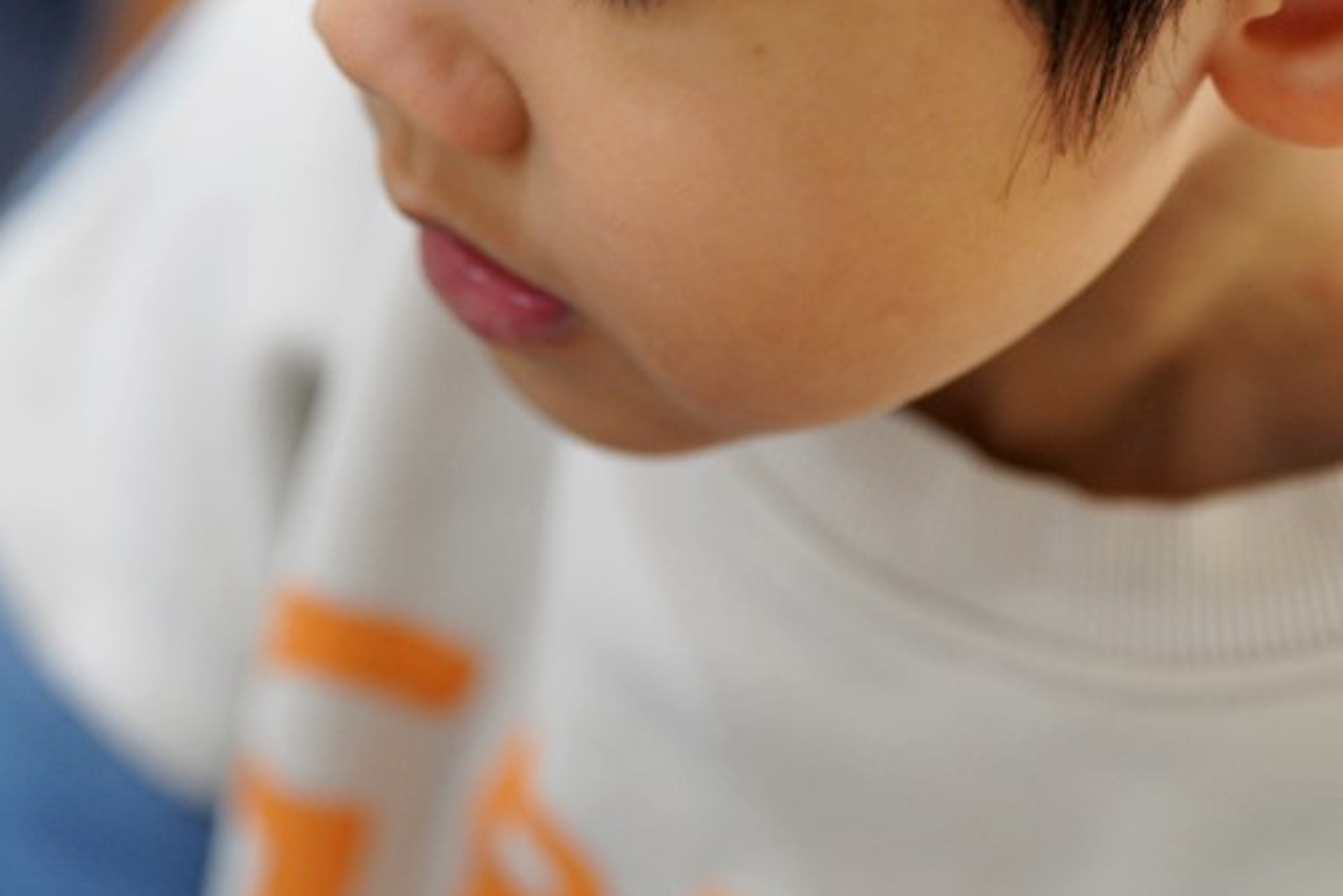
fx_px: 10855
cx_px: 616
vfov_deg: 4.7
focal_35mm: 291
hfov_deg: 7.1
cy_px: 125
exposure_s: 1/200
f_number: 3.2
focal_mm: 163
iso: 1600
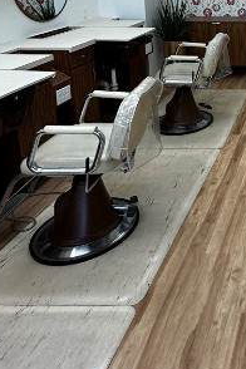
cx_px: 325
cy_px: 25
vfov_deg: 45.1
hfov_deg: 28.4
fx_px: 389
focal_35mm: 38
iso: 125
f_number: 2.2
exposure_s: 1/120
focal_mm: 2.22
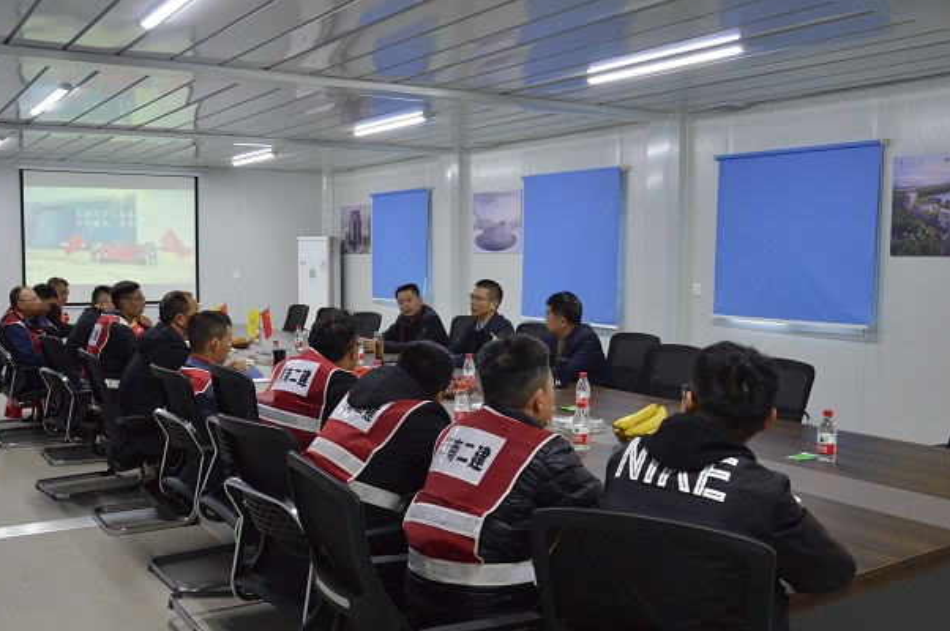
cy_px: 331
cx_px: 417
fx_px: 937
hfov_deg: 53.6
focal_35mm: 36
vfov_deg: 37.2
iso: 800
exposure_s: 1/60
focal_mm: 21
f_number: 4
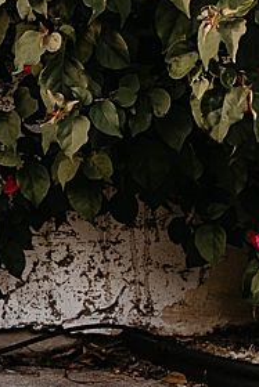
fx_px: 2770
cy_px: -202
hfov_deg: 5.0
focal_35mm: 257
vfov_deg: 7.8
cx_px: -657
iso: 500
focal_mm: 45
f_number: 2.8
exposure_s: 1/400
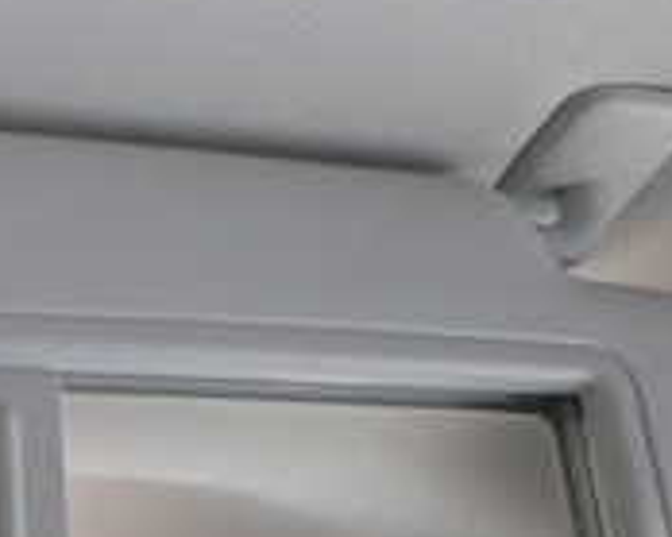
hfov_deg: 21.6
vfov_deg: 18.3
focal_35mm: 84
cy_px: 255
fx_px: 1670
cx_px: -66
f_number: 2
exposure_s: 1/30
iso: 500
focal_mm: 4.5
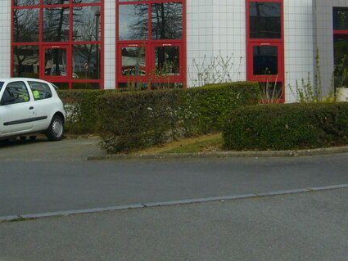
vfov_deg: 18.2
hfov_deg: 24.7
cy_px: -7
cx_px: 180
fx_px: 794
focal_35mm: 79
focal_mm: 5.8
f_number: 5.6
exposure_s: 1/250
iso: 80
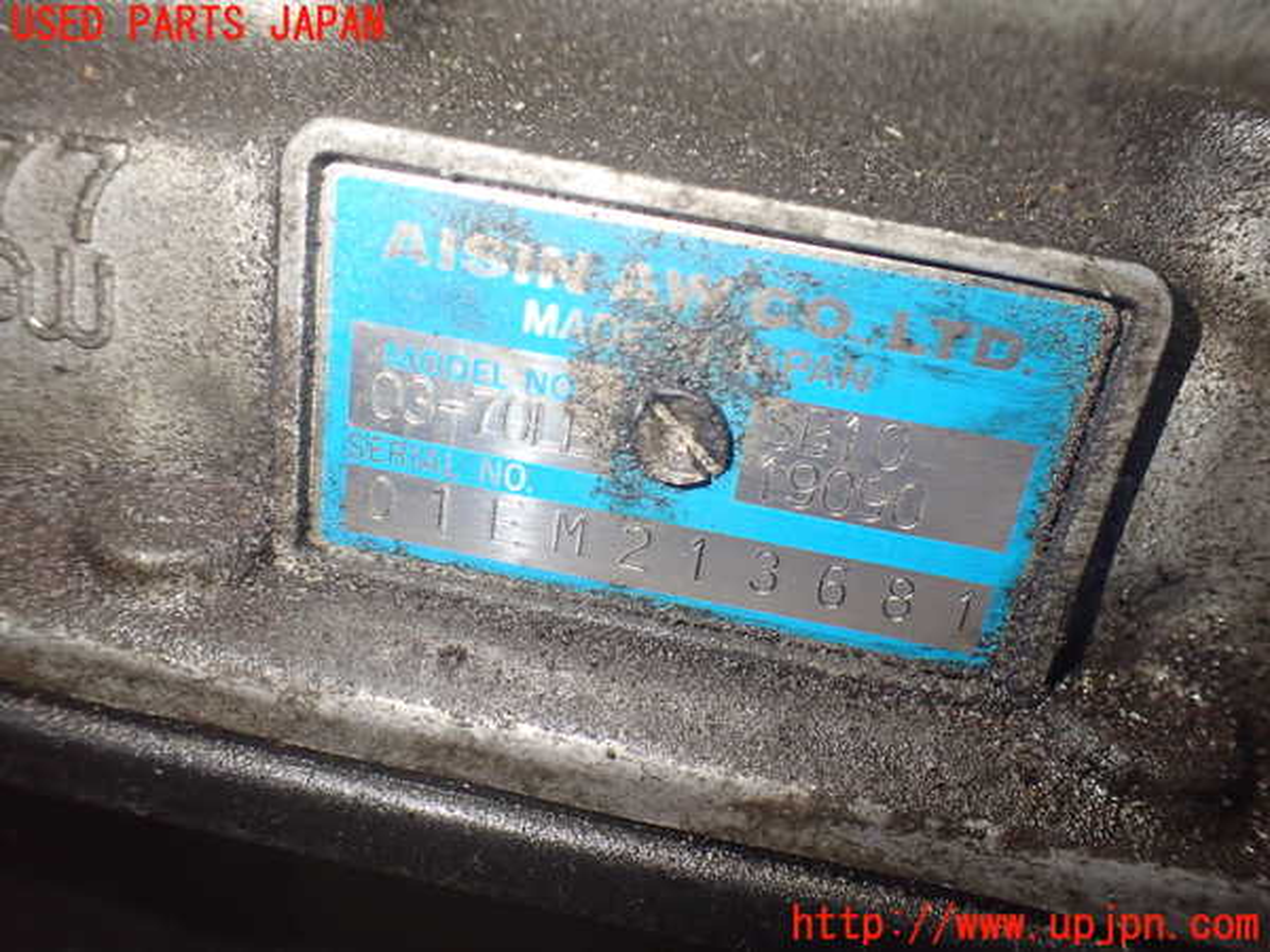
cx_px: 635
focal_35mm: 30
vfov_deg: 46.8
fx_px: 1101
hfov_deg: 60.0
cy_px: 476
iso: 800
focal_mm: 5.4
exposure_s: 1/125
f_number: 2.3
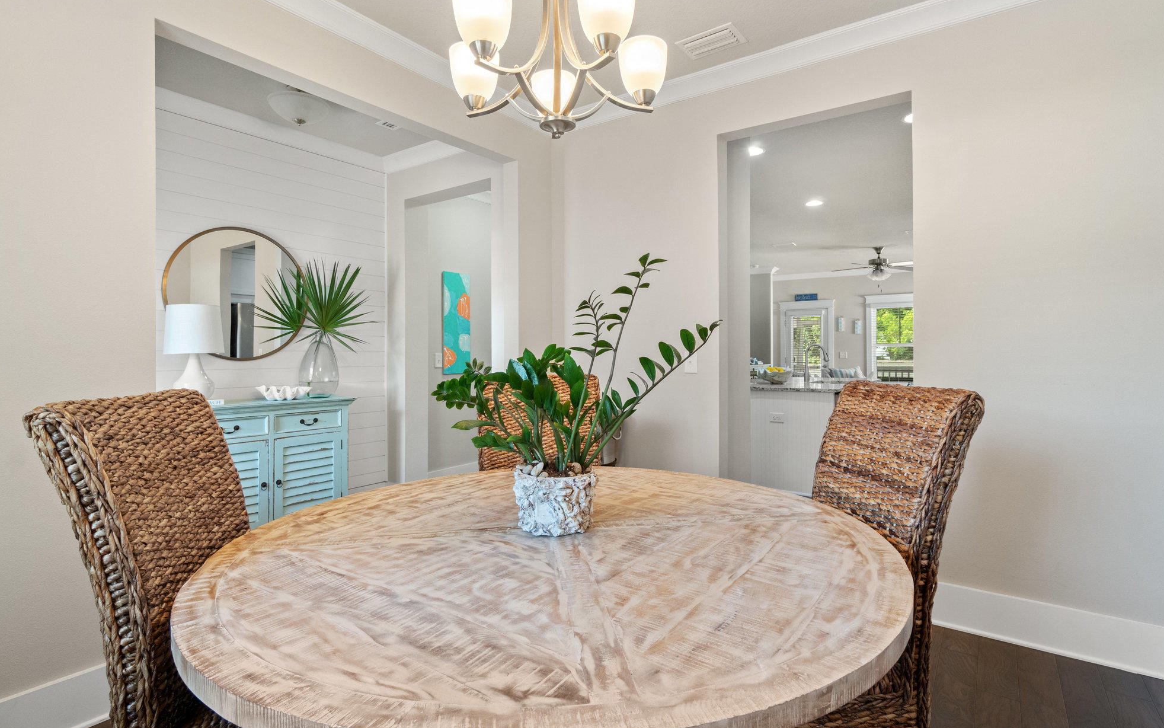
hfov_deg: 92.6
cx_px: 603
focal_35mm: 18
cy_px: 341
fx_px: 556
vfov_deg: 66.3
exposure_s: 1/1.25
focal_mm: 11
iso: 800
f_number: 8
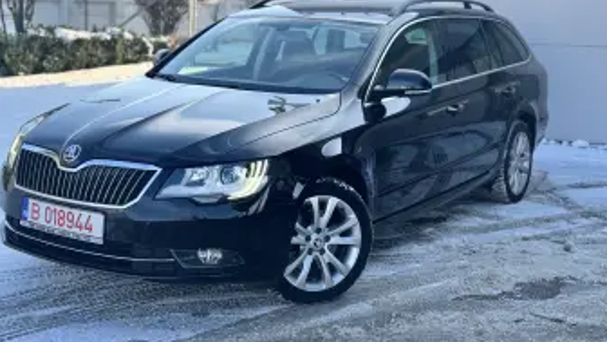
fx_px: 901
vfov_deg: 21.4
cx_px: 289
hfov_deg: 37.2
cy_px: 109
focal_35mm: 56
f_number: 1.78
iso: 64
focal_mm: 6.76
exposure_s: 1/1238
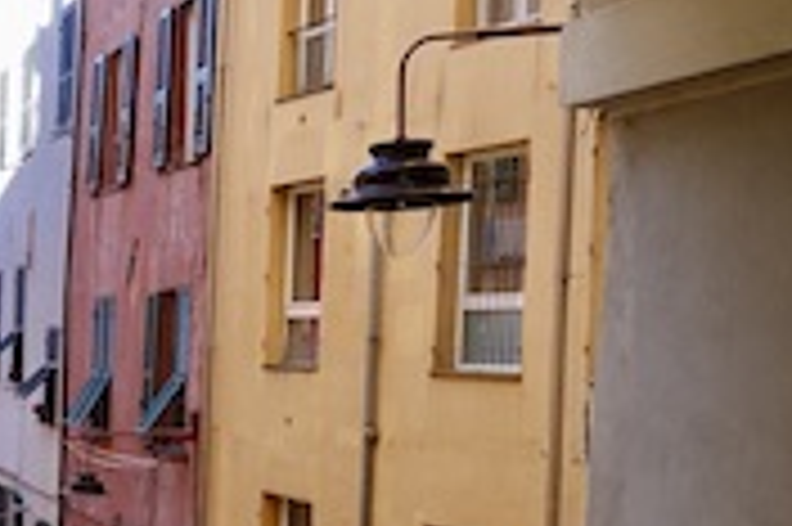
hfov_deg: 22.4
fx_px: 1802
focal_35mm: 82
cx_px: -216
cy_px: 562
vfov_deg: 16.2
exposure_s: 1/160
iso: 125
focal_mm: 8.8
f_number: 4
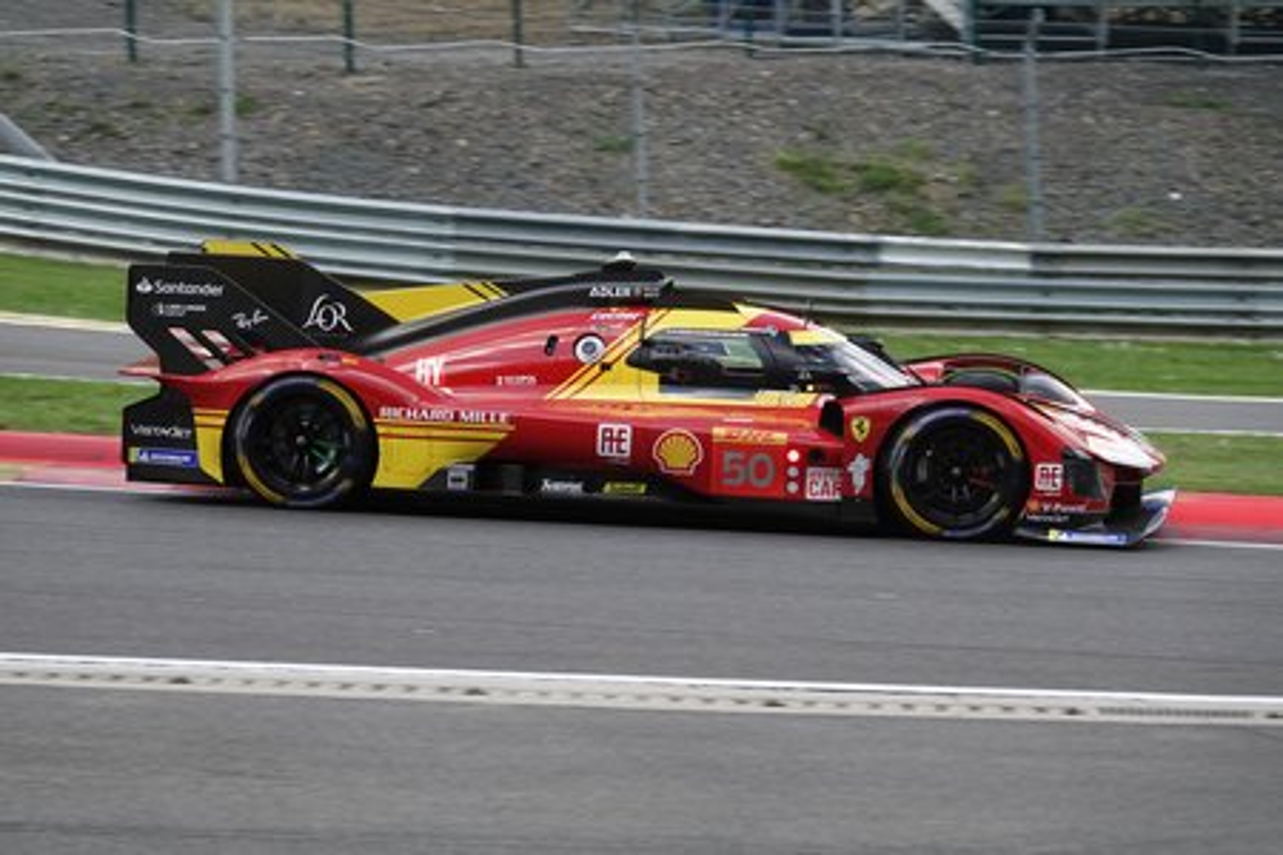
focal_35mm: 184
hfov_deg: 11.2
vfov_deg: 7.5
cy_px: 428
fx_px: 6557
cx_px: 642
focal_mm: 67.46
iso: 320
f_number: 4
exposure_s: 1/800
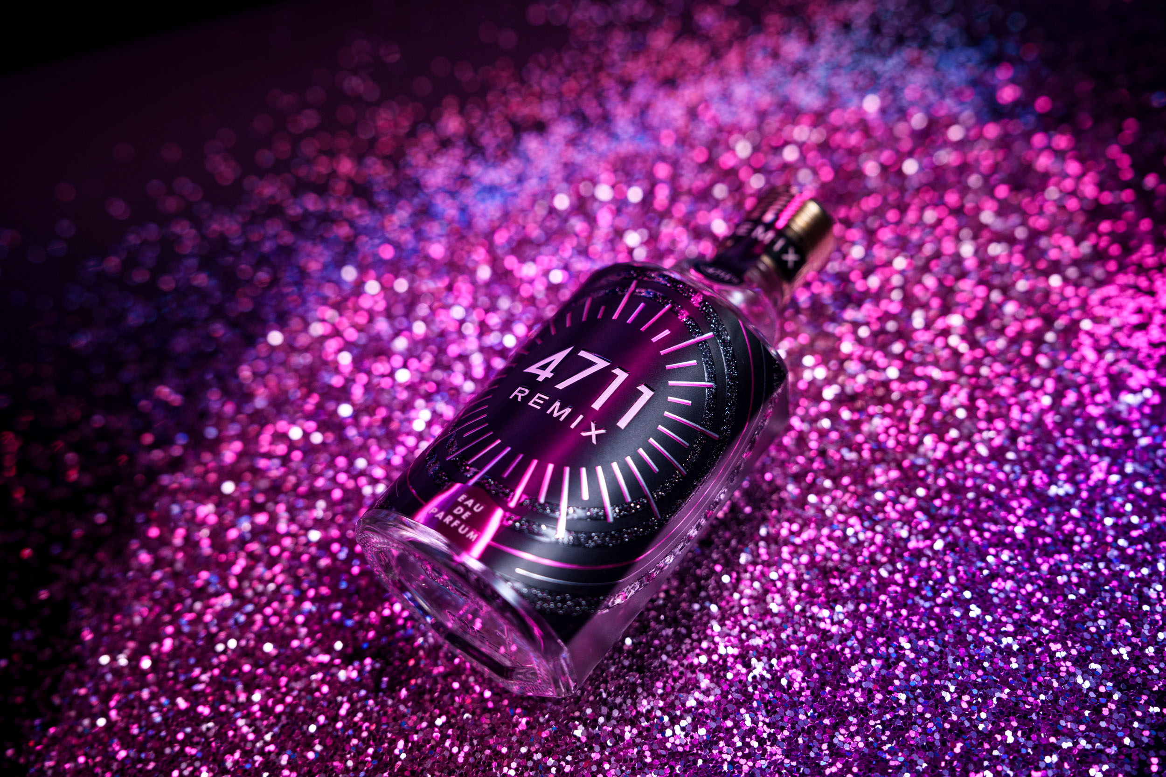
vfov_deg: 31.9
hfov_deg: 46.4
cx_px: 583
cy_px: 388
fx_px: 1360
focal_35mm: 42
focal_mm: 42
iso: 400
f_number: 4
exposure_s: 1/160
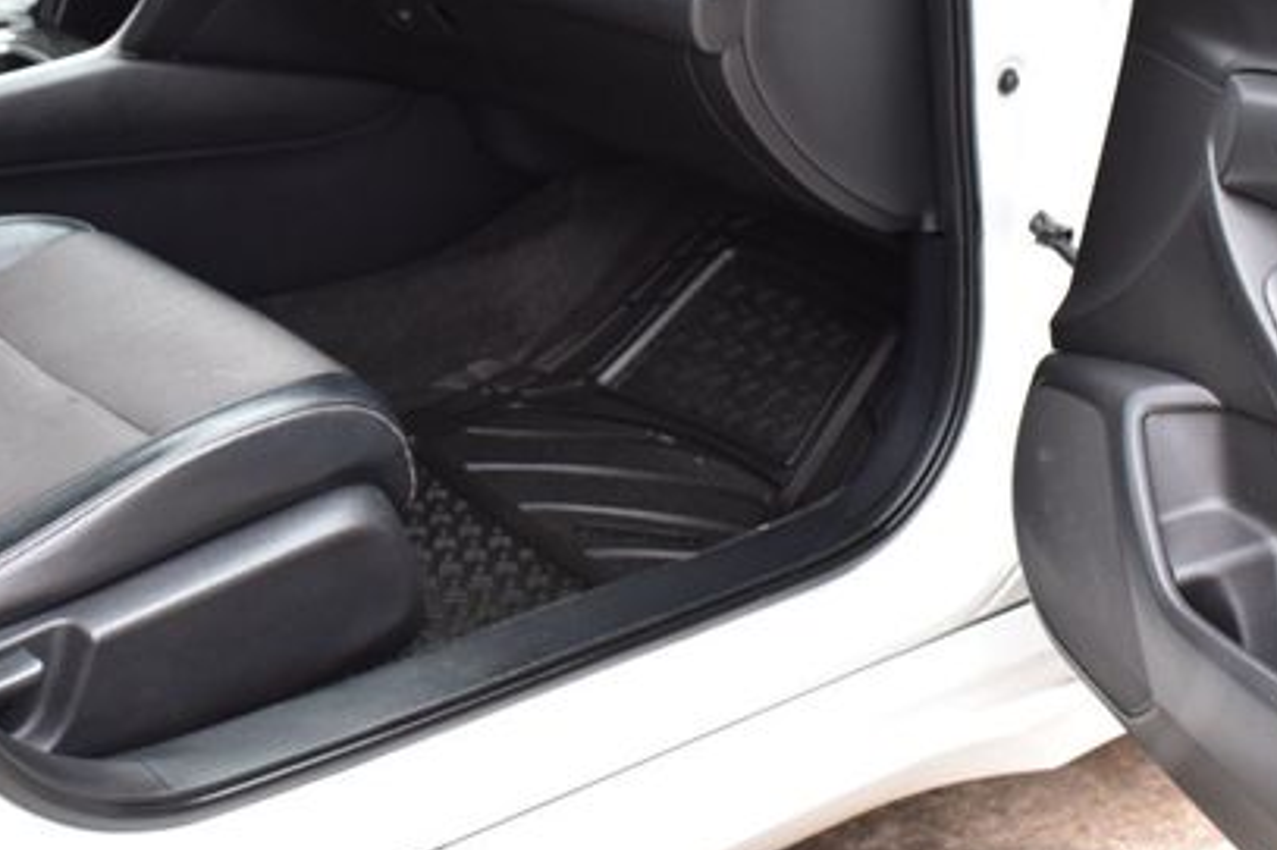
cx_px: 518
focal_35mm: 66
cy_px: 201
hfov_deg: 30.5
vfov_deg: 20.4
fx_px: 2340
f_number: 6.3
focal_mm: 28
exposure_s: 1/20
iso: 400
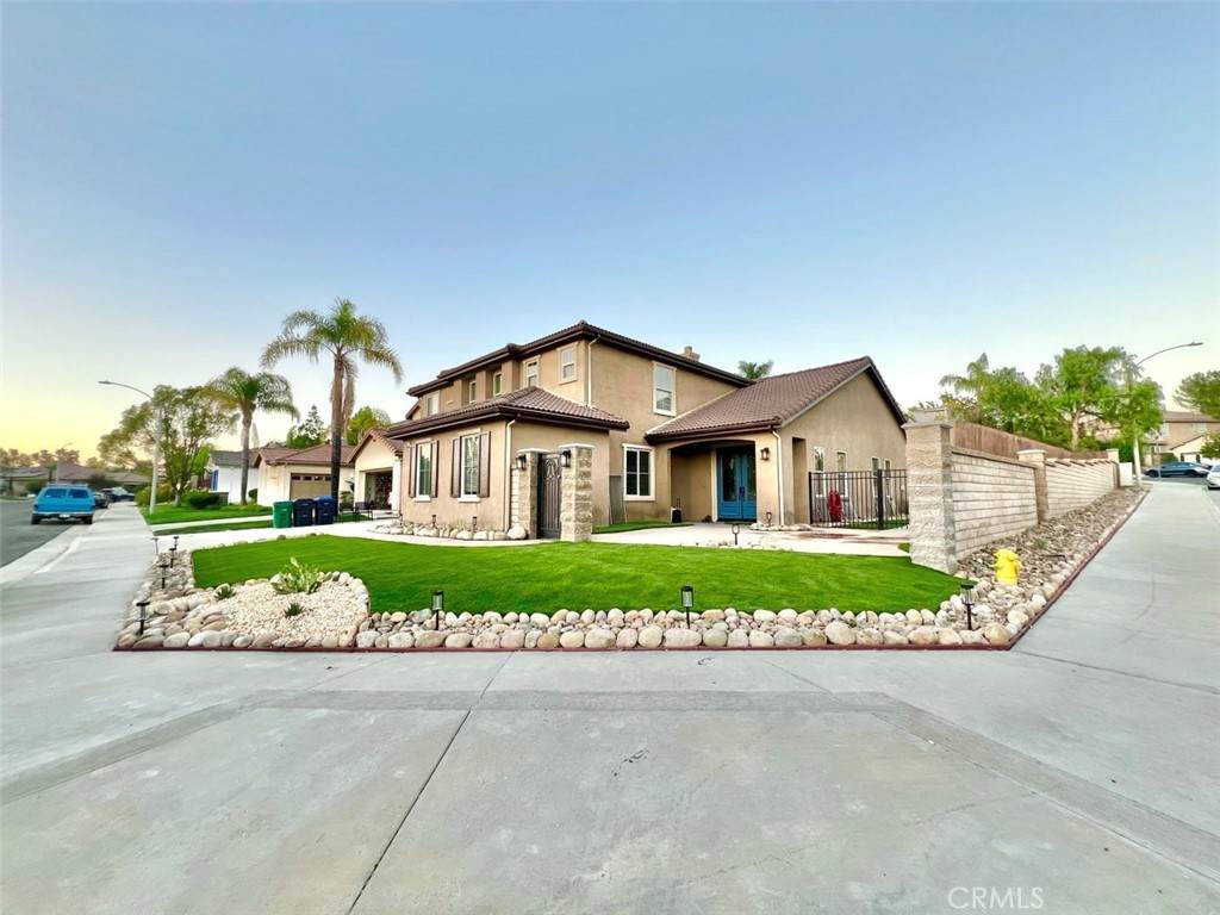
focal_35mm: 13
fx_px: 458
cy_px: 458
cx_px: 610
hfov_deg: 106.2
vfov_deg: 89.9
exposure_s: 1/99
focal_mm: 1.57
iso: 50
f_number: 1.8
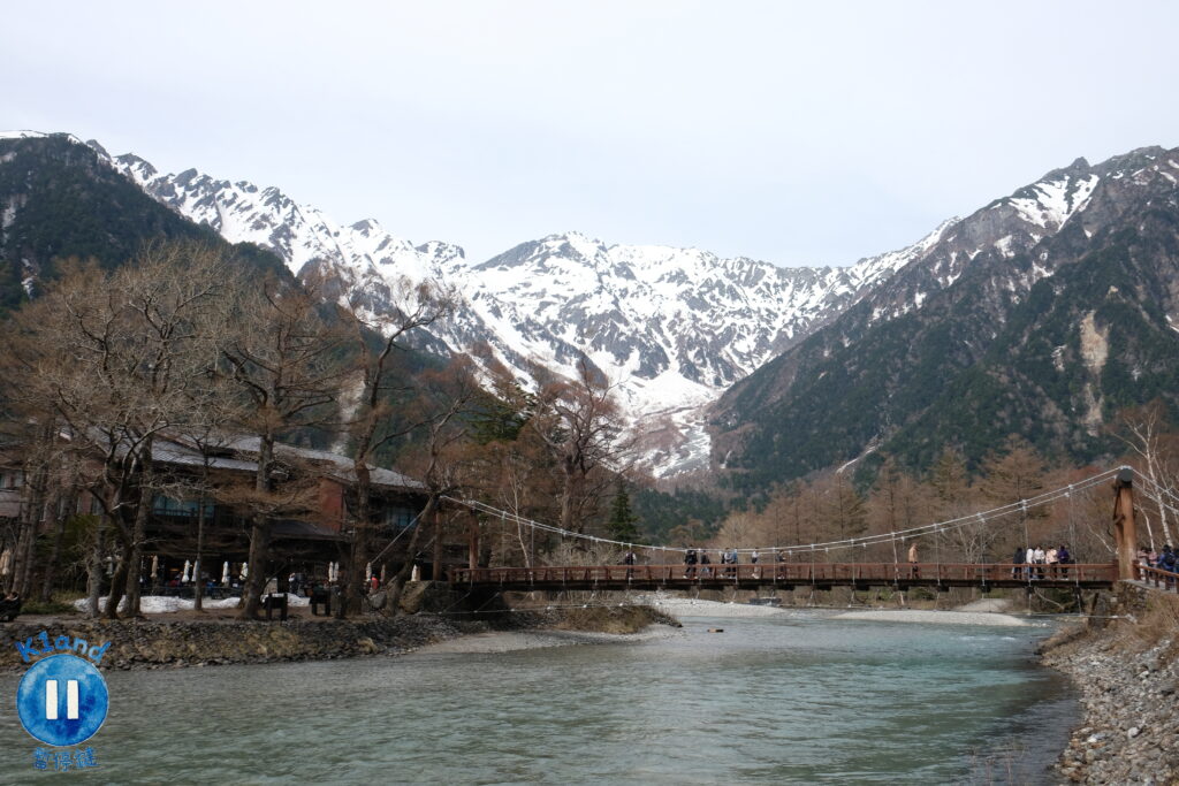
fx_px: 950
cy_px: 393
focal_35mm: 29
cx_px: 590
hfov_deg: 63.7
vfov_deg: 45.0
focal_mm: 19.6
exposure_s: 1/250
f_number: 10
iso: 320
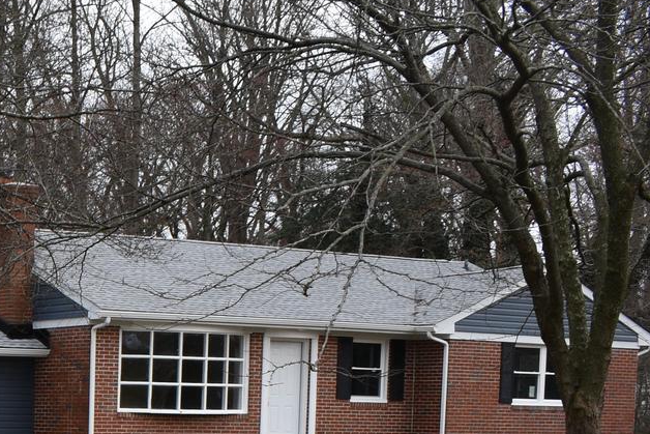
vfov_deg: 14.8
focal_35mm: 88
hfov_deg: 21.0
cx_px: -194
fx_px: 1589
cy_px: 575
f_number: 6.3
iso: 400
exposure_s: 1/160
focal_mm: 18
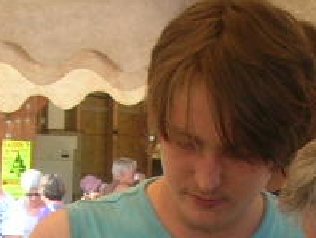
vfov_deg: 7.8
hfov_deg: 10.9
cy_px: 494
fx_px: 1654
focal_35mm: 181
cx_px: 222
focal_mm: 5.8
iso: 50
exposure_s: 1/42.8
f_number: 2.8
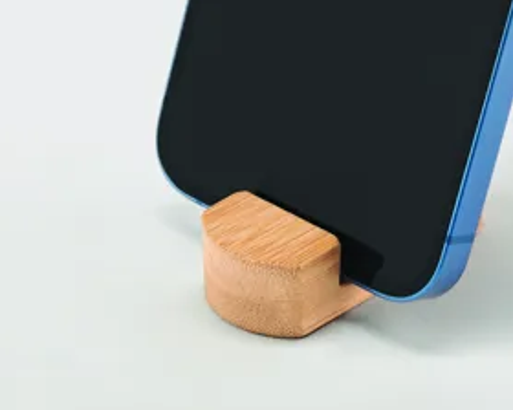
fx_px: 2672
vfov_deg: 8.8
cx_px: 299
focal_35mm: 176
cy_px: 213
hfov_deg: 11.0
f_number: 22
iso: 64
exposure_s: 1/200
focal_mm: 105
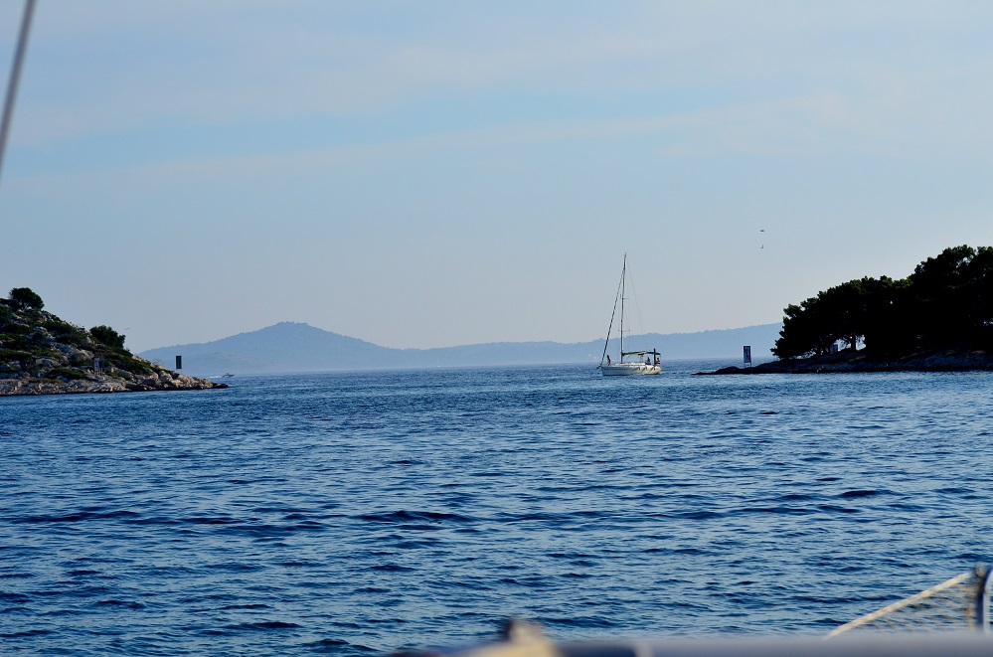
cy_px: 328
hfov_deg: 19.5
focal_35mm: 105
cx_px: 496
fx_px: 2889
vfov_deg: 13.0
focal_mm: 70
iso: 400
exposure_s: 1/3200
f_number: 5.6
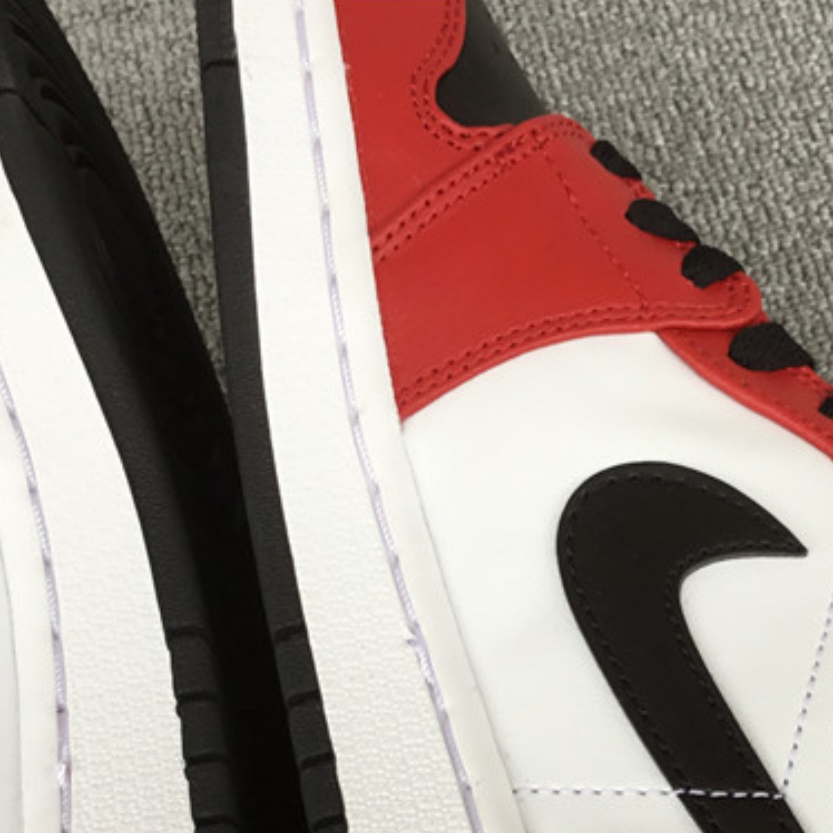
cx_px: 688
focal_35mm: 66
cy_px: 743
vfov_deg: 25.3
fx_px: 1797
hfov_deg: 25.6
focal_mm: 3.3
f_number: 2.4
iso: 25
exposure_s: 1/50
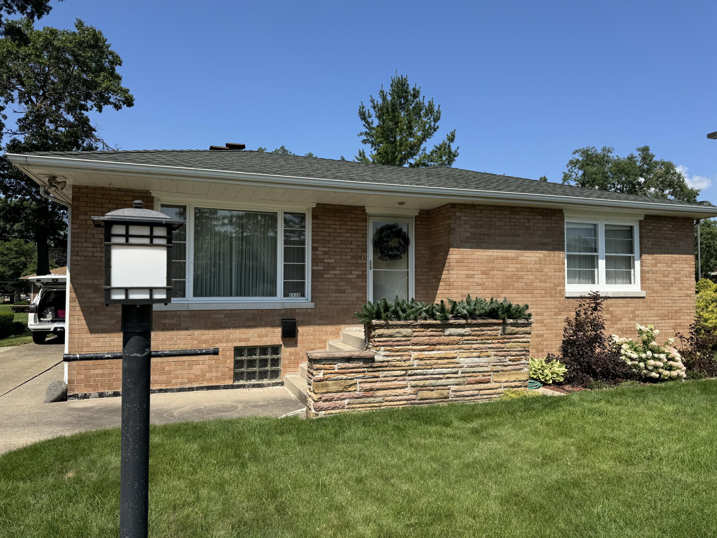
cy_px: 269
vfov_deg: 56.8
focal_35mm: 24
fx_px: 497
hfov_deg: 71.6
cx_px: 358
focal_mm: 6.76
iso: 80
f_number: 1.78
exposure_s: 1/4310
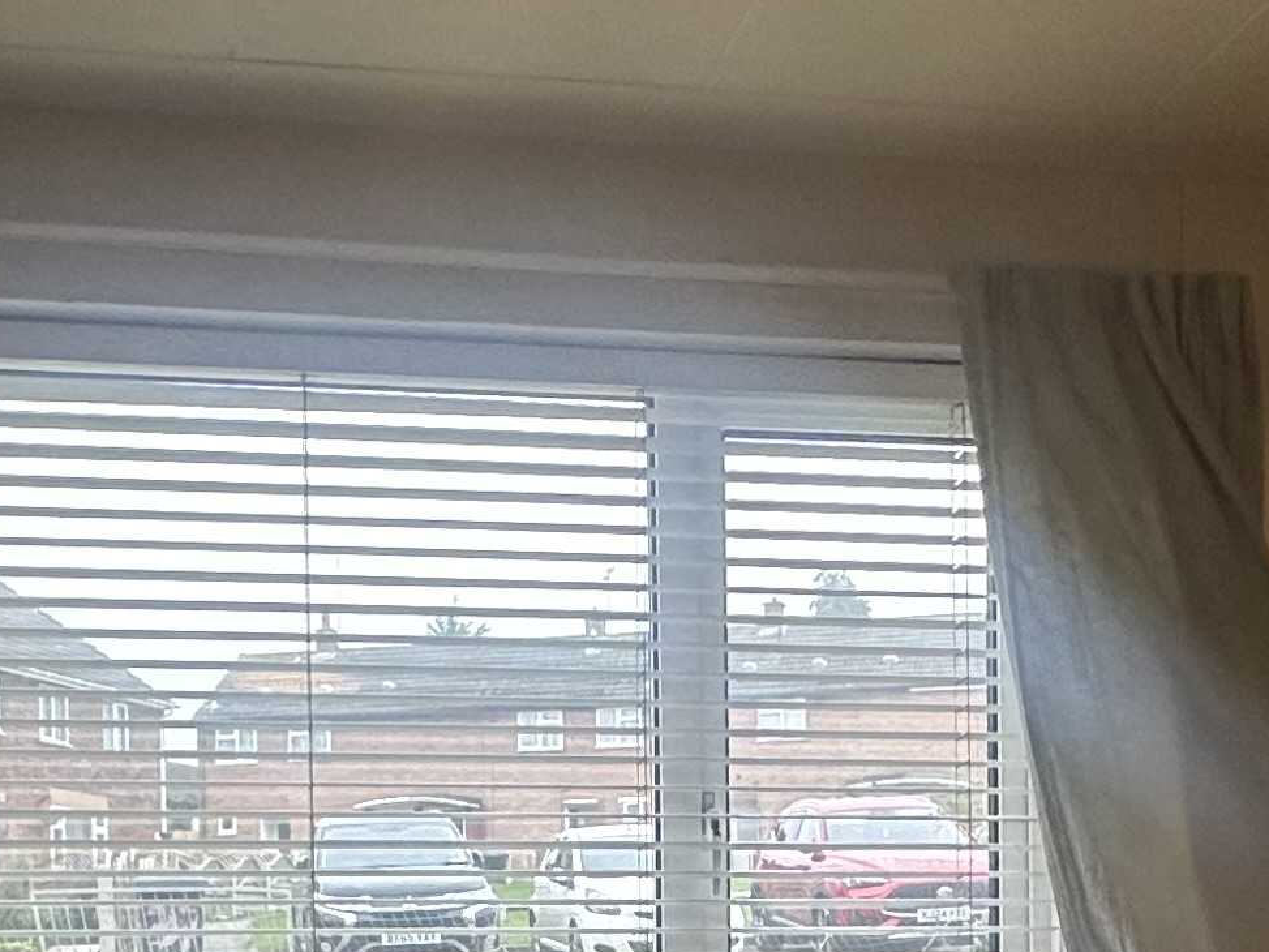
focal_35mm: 58
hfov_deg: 33.2
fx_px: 2127
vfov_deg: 23.8
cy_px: 1022
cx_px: 571
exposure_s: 1/50
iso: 200
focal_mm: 2.22
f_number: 2.2
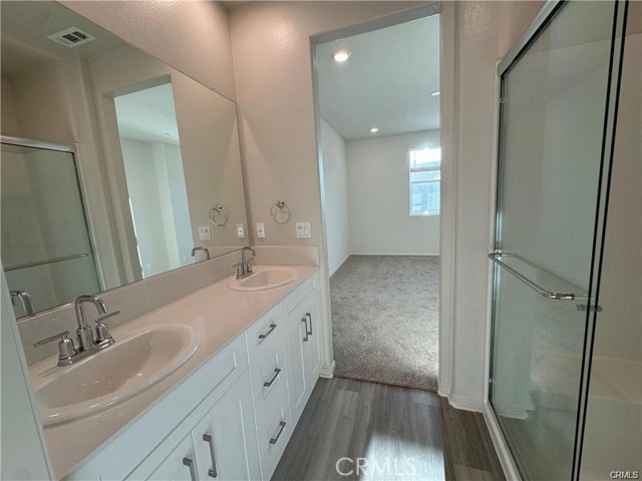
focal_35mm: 14
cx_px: 321
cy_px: 240
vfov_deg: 85.7
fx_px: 260
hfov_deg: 102.1
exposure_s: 1/120
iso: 50
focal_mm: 2.22
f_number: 2.2
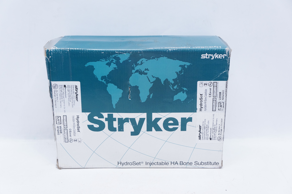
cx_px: 146
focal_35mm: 48
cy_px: 97
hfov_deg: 41.2
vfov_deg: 28.0
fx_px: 389
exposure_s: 1/40
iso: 800
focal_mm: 32
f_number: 6.3
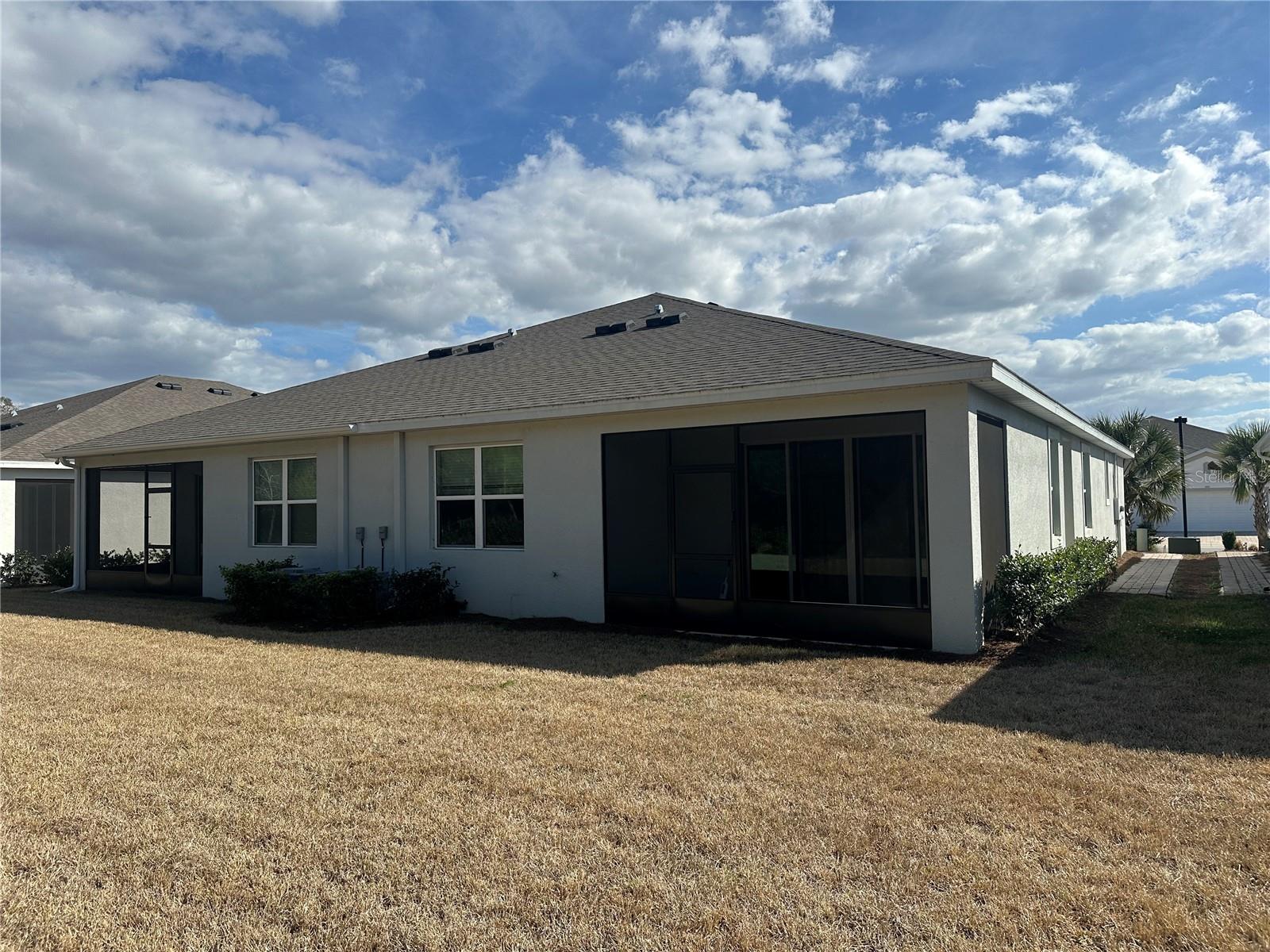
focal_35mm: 24
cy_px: 476
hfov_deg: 71.6
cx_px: 635
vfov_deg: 56.8
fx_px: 881
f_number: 1.78
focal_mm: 6.86
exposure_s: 1/6623
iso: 80
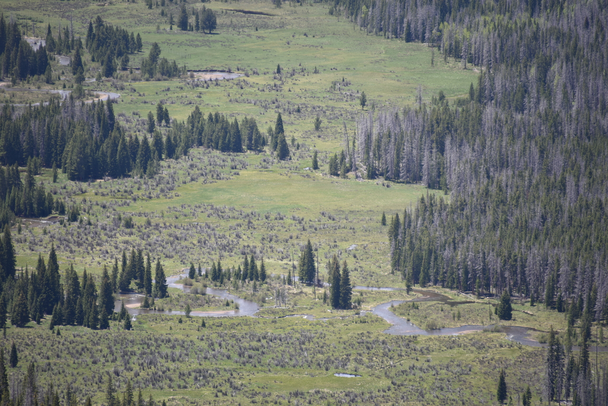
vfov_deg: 4.6
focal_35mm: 300
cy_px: 203
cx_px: 304
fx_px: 5067
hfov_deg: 6.9
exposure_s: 1/640
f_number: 5.6
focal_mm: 300
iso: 250
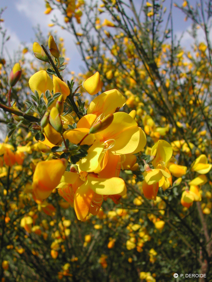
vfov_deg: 49.0
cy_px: 141
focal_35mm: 38
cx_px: 106
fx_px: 310
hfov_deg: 37.7
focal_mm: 8
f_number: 7.6
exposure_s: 1/190
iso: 100
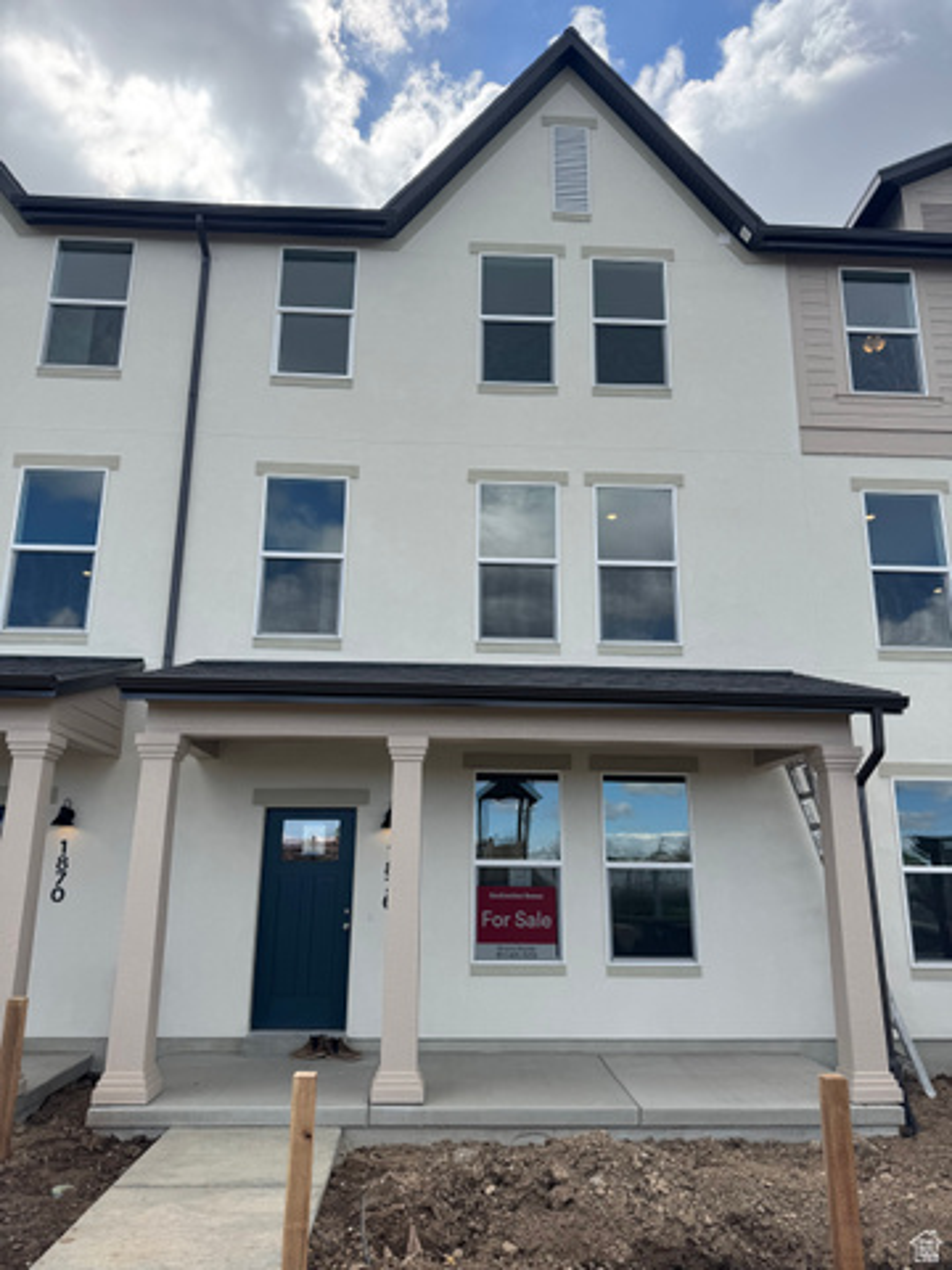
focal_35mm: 24
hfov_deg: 56.8
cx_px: 476
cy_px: 635
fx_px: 880
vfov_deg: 71.6
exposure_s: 1/2833
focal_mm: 6.76
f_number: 1.78
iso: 80
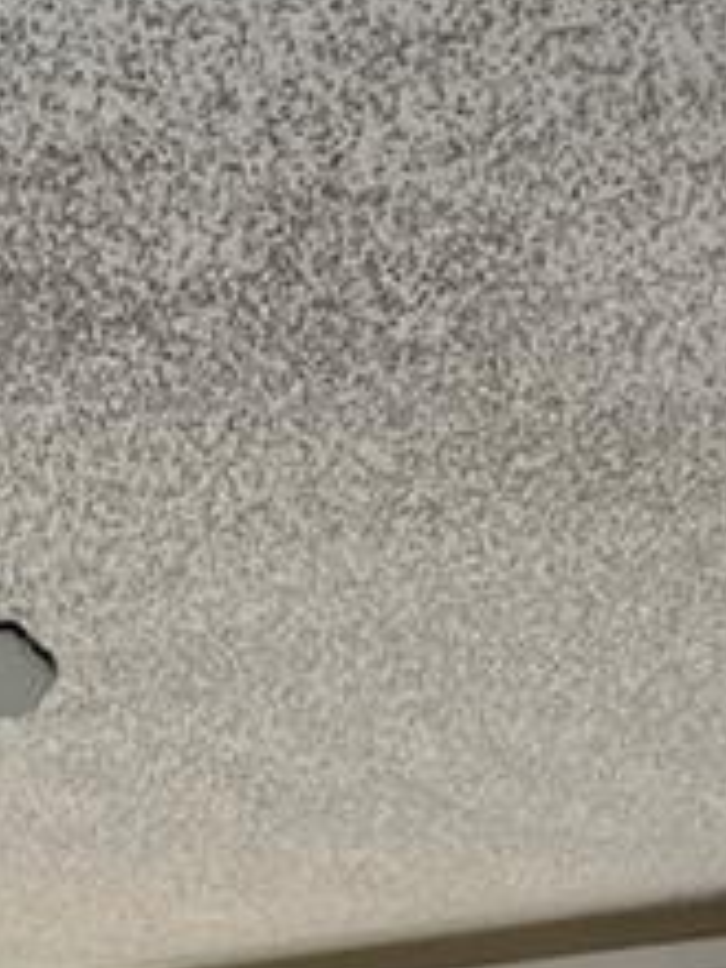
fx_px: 3971
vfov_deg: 11.6
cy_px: 2292
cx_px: -598
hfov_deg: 9.9
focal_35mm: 142
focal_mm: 5.7
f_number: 1.5
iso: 40
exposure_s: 1/211
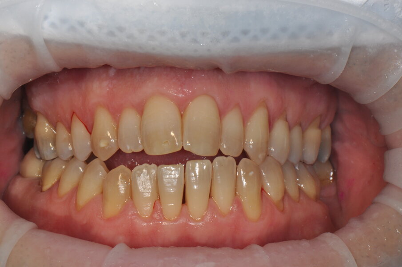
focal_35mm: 158
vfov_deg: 8.7
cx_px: 201
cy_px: 134
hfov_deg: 13.1
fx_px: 1757
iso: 320
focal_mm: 105
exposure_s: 1/125
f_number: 32
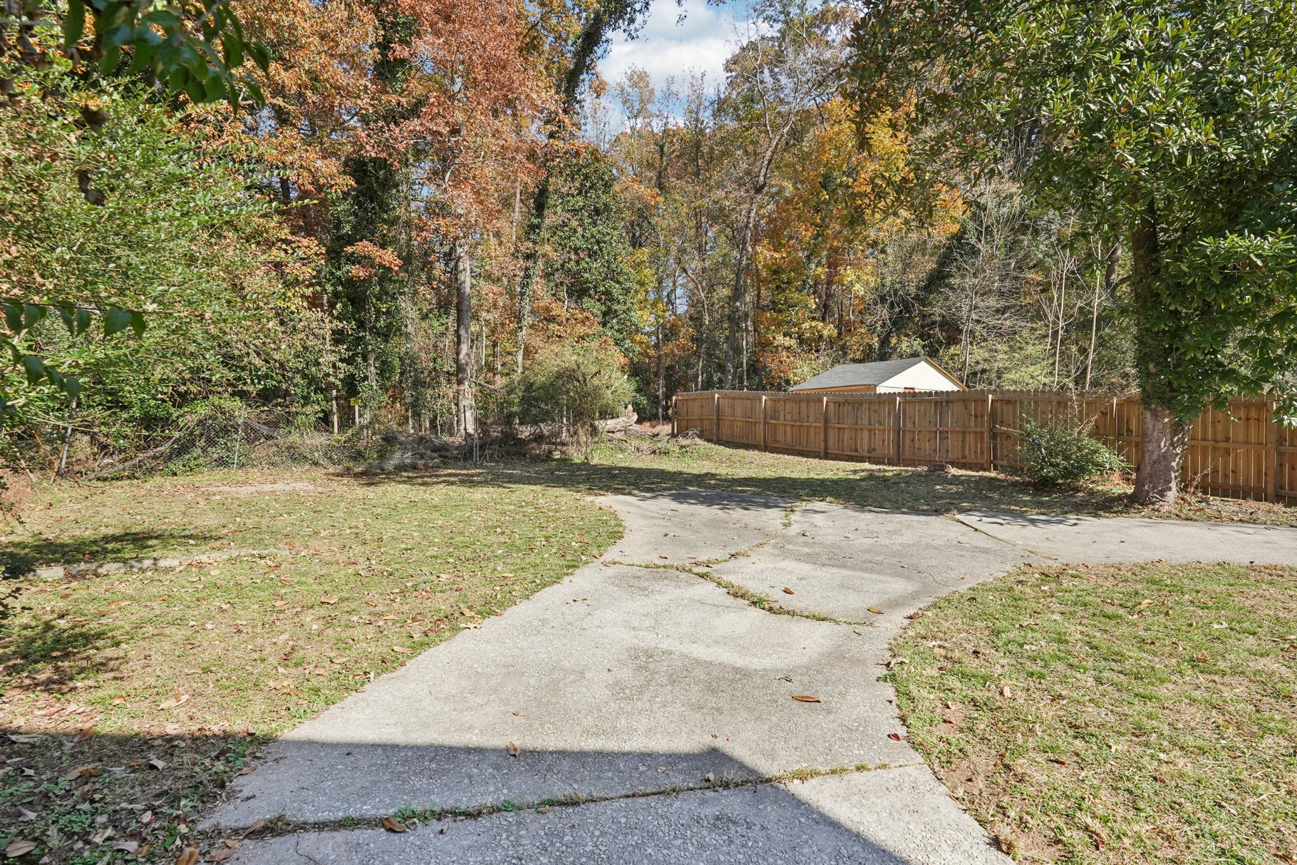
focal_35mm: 18
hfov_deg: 90.0
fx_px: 648
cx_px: 676
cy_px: 445
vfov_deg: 67.4
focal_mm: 16
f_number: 8
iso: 800
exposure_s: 1/1000
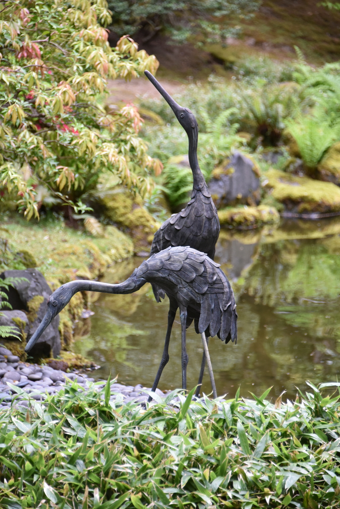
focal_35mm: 200
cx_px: 170
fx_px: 2832
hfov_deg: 6.9
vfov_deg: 10.3
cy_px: 254
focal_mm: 200
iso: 2200
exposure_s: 1/400
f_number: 5.6
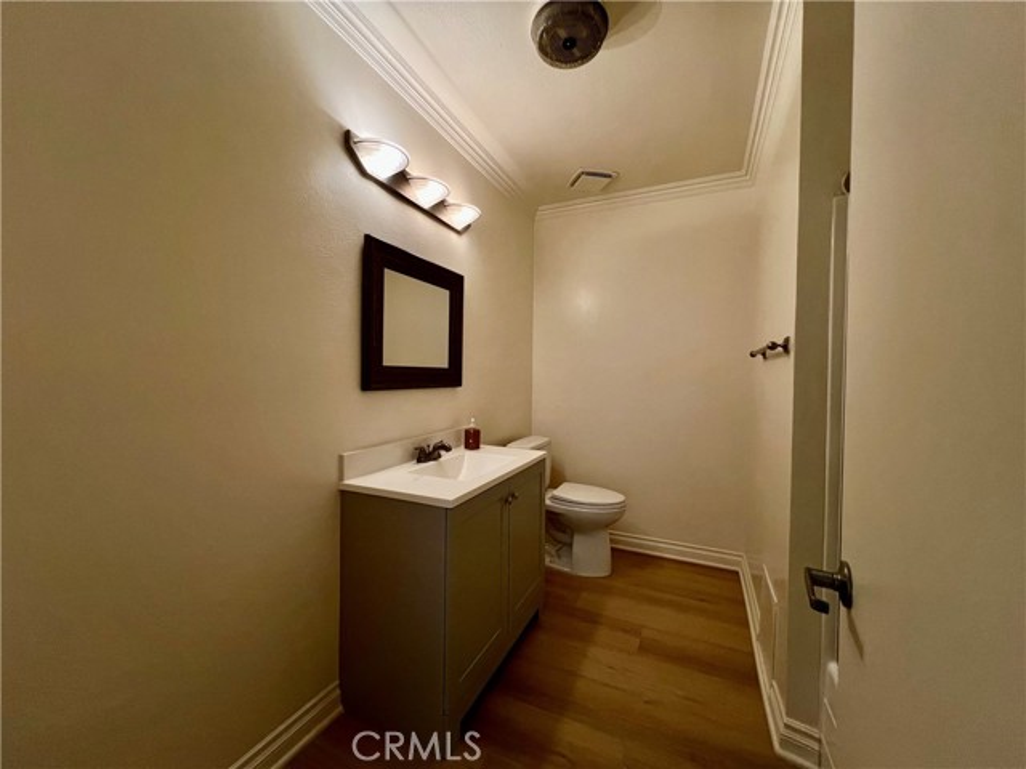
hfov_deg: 106.2
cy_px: 384
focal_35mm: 13
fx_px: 385
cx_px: 513
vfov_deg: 89.9
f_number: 1.8
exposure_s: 1/120
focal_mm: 1.57
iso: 80
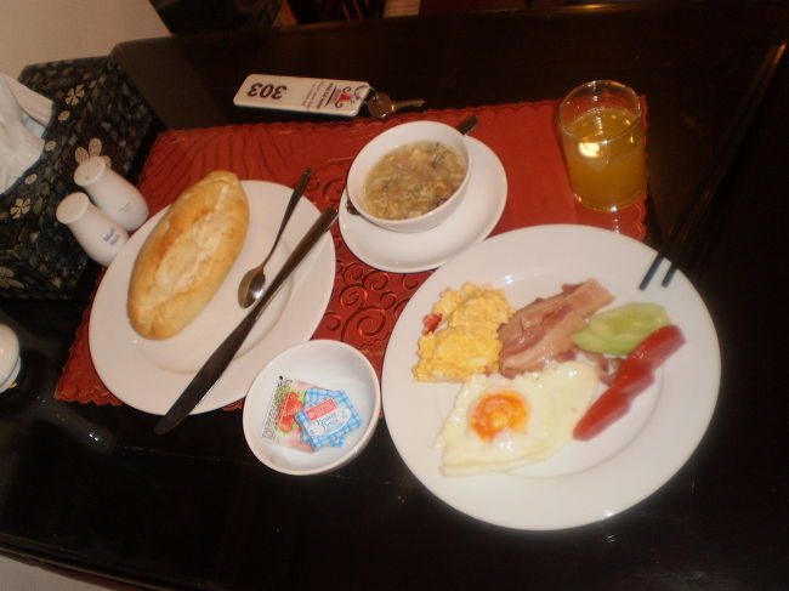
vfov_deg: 39.6
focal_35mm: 36
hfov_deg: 51.4
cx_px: 394
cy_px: 296
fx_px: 820
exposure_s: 1/30
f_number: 3.1
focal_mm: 6.3
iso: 125
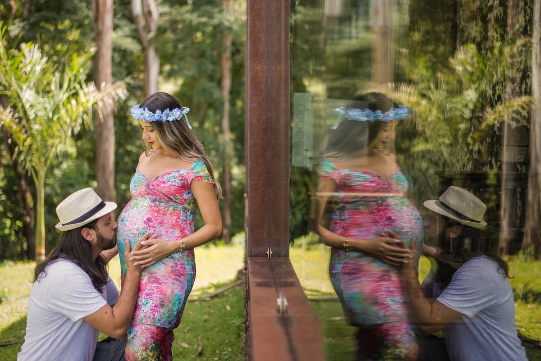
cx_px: 270
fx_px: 752
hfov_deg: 39.6
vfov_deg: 27.0
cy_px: 180
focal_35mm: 50
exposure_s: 1/640
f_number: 1.8
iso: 100
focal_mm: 50
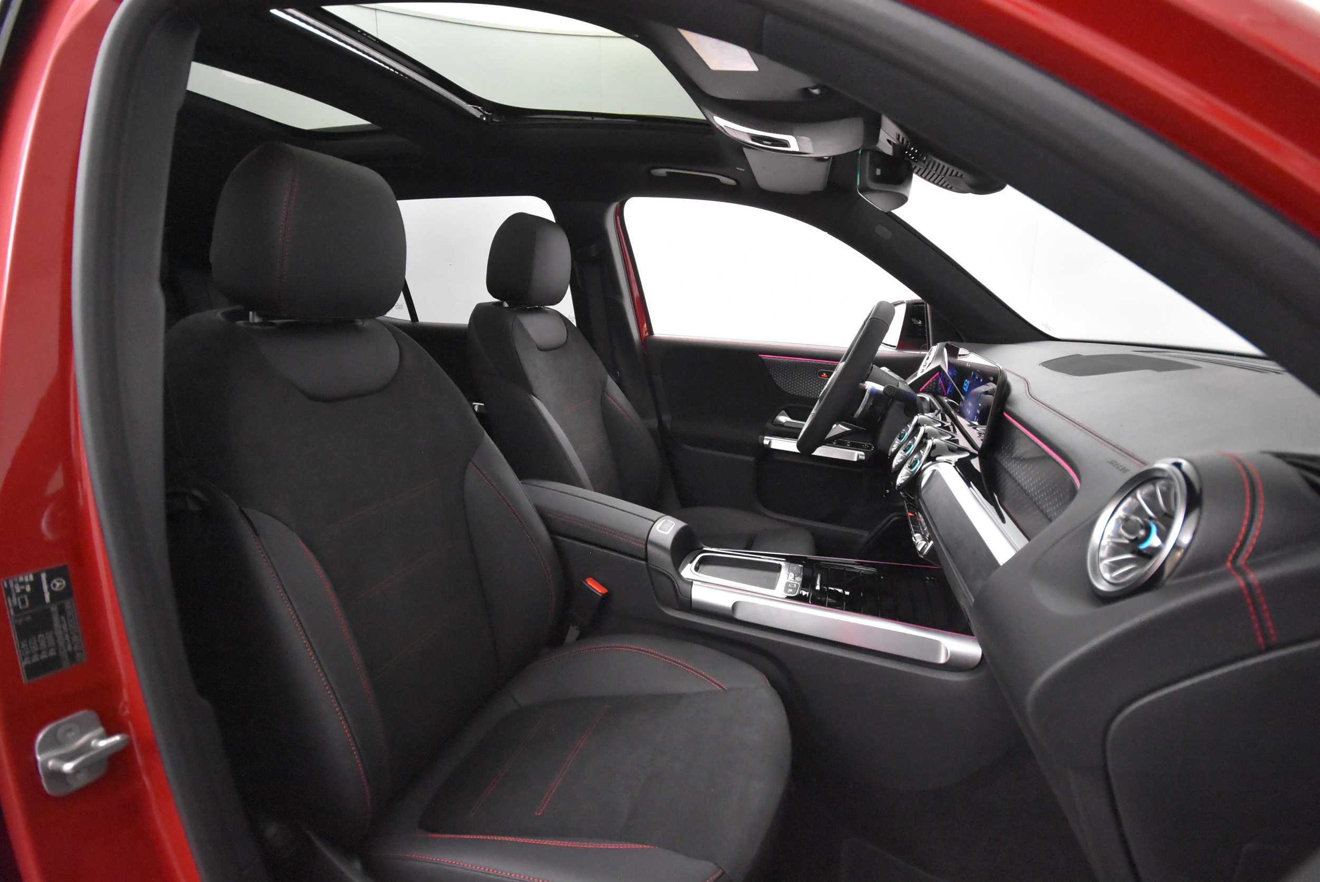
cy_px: 441
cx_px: 660
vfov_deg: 69.7
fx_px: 633
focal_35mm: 17
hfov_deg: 92.4
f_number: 4.2
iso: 7200
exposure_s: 1/60
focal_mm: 11.5
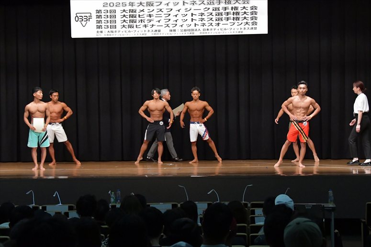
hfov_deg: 21.9
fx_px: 958
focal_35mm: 93
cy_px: 124
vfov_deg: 14.7
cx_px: 186
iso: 6400
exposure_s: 1/400
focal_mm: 62
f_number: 5.6
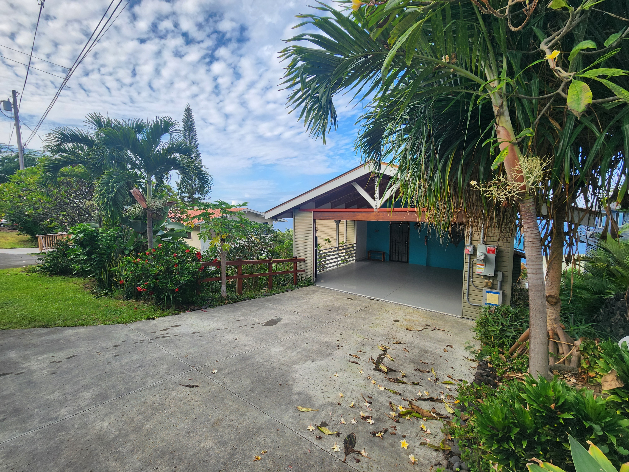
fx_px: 236
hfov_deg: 106.2
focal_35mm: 13
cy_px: 236
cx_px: 314
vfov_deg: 89.9
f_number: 2.2
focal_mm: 2.2
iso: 50
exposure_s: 1/742
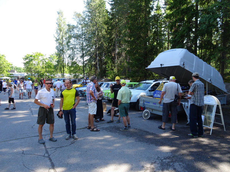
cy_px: 86
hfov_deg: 71.6
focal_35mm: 24
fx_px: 159
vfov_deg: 56.8
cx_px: 115
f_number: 3.5
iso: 80
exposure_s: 1/125
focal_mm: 4.1
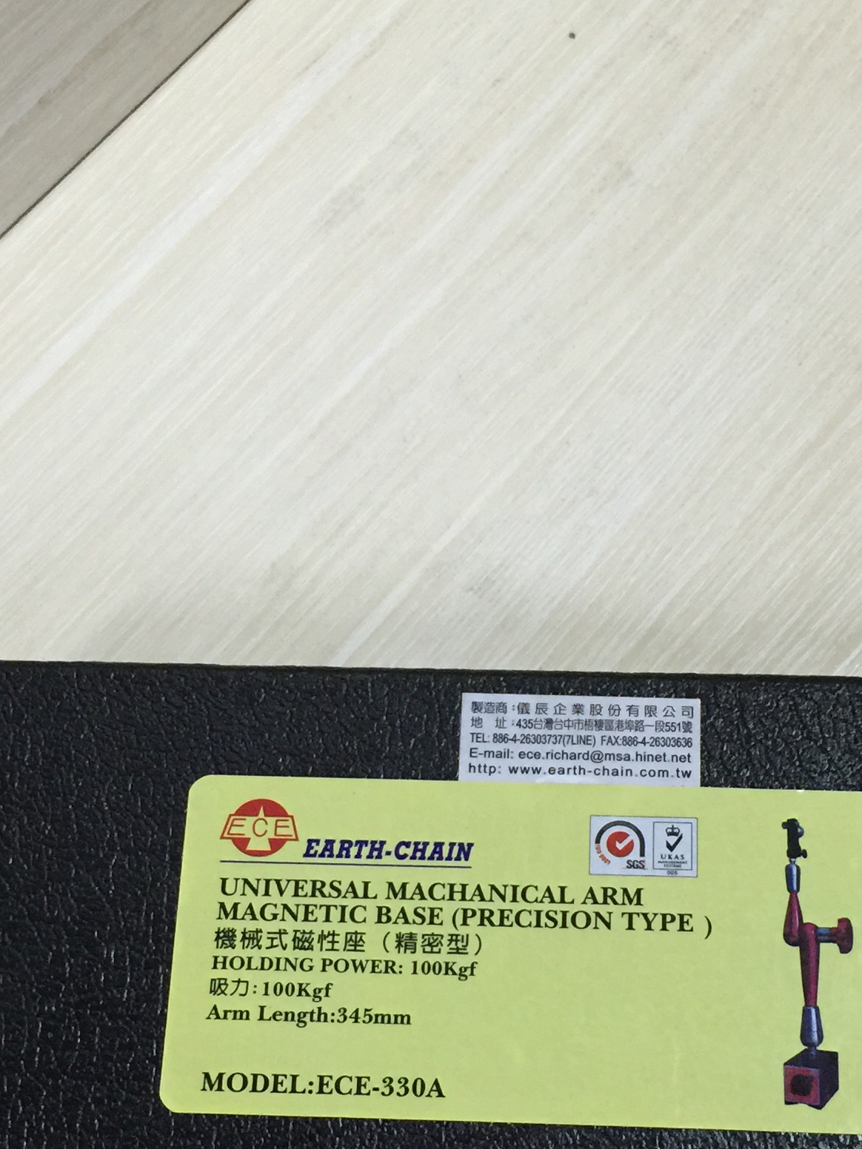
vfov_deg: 31.5
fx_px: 2025
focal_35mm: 61
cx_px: 513
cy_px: 738
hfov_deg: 24.0
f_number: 2.2
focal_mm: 4.15
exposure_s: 1/10
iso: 100
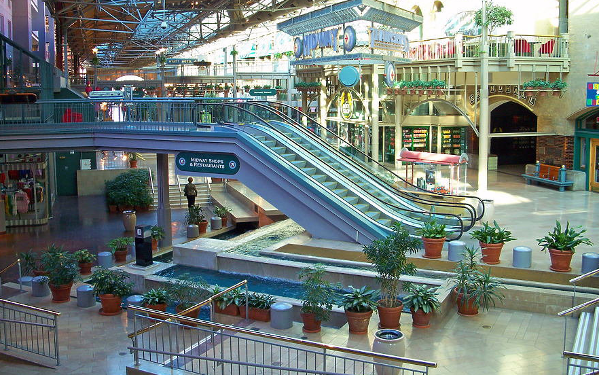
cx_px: 301
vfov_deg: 32.0
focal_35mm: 40
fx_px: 653
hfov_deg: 49.3
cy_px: 155
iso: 125
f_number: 2.8
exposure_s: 1/30
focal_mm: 7.8
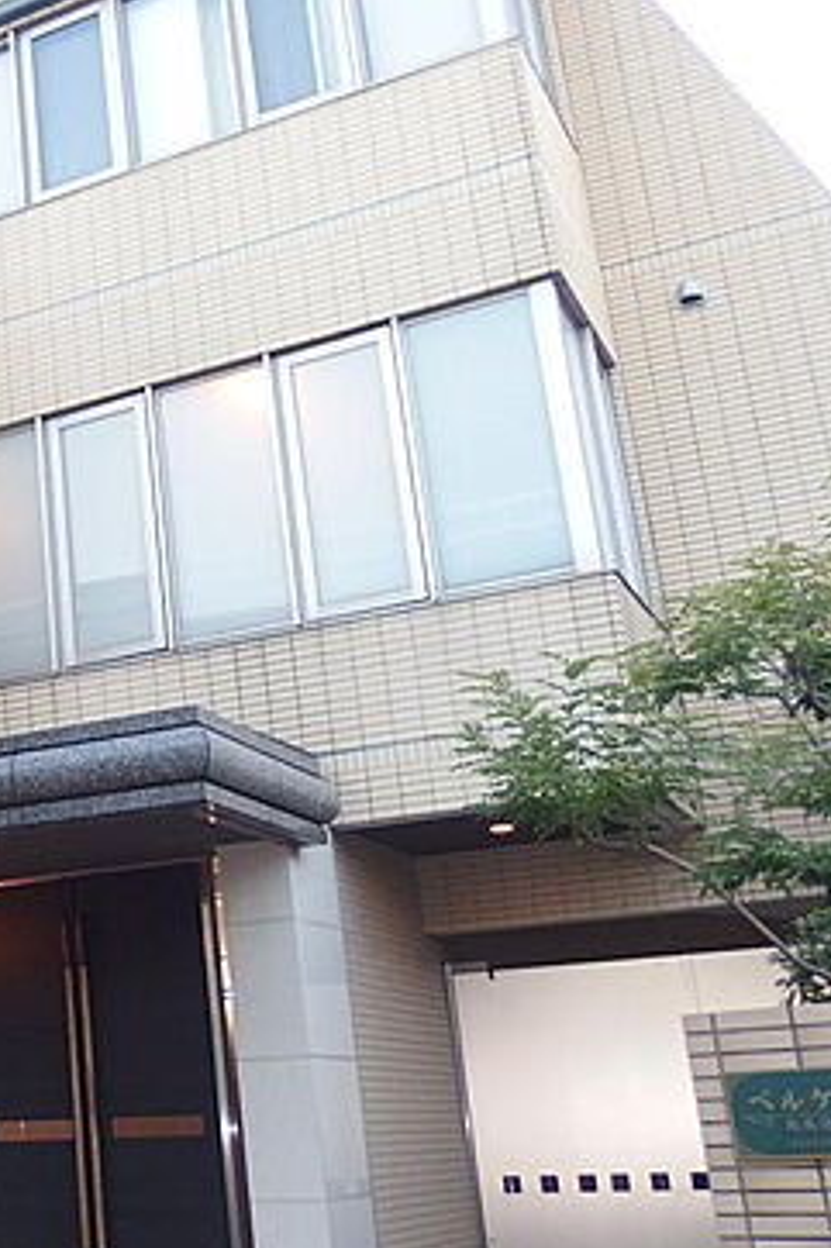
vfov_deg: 42.7
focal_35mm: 46
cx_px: -186
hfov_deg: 25.9
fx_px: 1594
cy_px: 565
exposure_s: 1/80
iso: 200
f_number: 2
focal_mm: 4.7
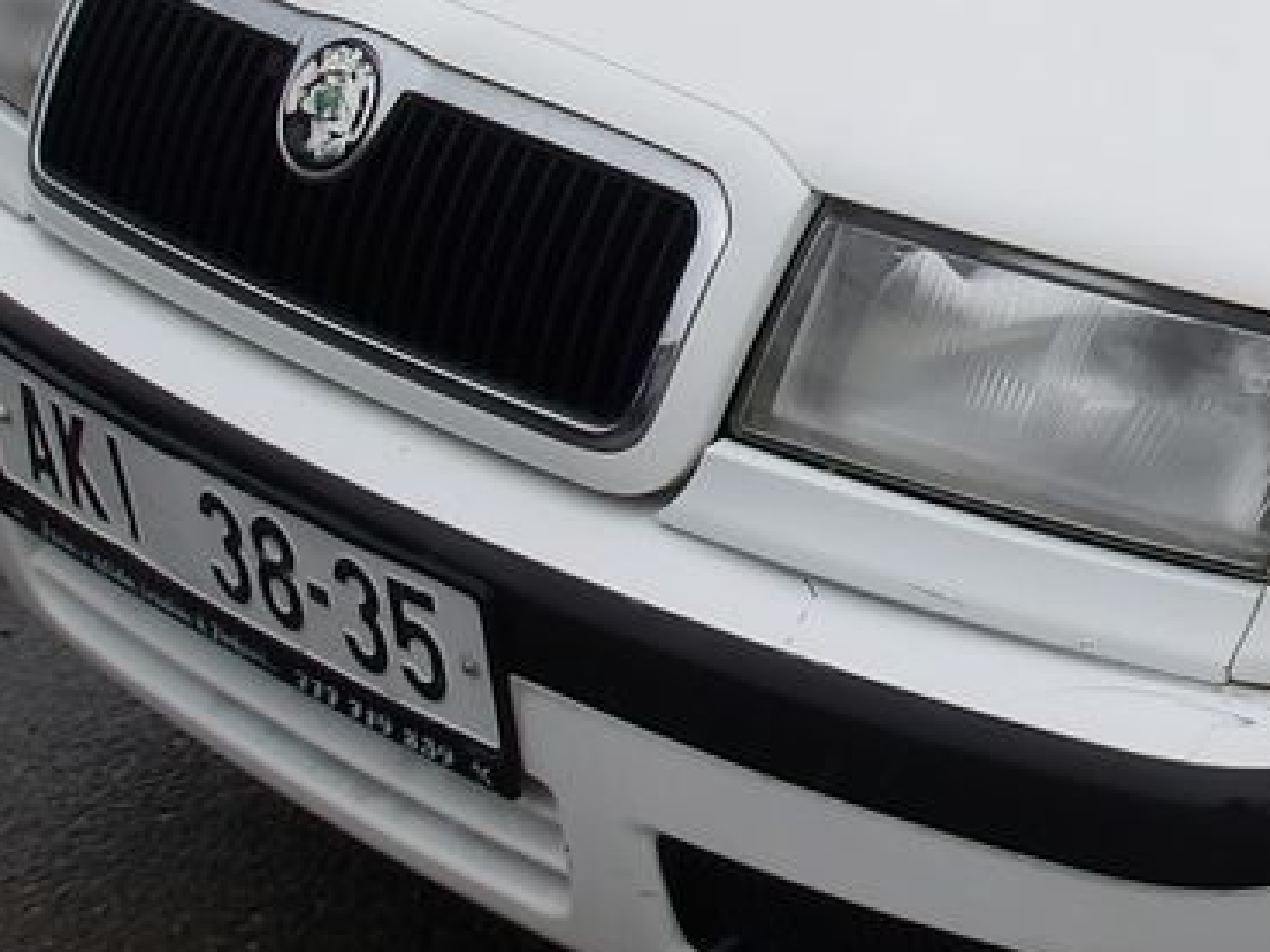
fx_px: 3229
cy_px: 114
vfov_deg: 16.6
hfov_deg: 20.6
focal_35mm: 88
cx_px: 1570
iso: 100
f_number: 3
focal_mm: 4.9
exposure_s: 1/397
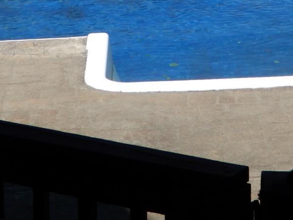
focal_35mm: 169
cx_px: 234
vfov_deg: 8.4
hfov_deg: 11.6
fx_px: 1431
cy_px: -189
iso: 80
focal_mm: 8
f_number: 4
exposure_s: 1/800
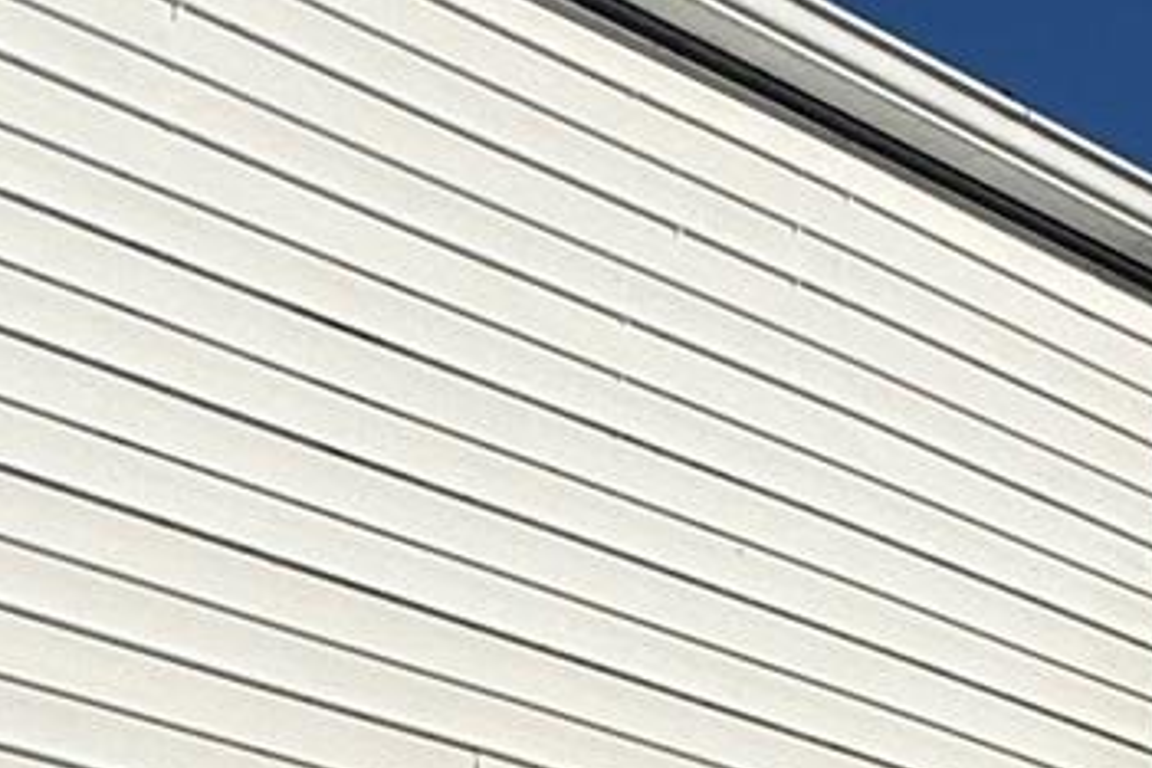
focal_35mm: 85
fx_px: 2720
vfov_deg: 13.4
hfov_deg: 20.8
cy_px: 1625
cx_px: 1667
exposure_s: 1/5618
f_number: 2.2
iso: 32
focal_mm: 2.22
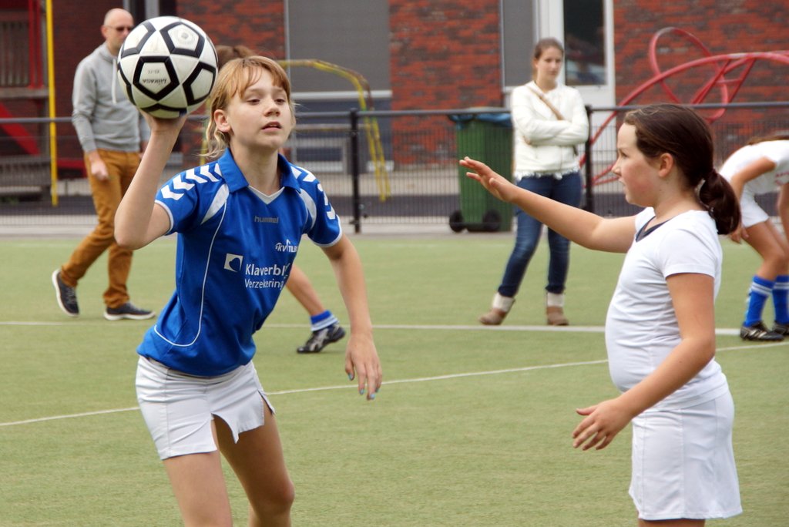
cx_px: 394
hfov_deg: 11.4
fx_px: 3947
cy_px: 264
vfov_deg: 7.6
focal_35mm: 180
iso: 400
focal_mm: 120
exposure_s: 1/500
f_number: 7.1
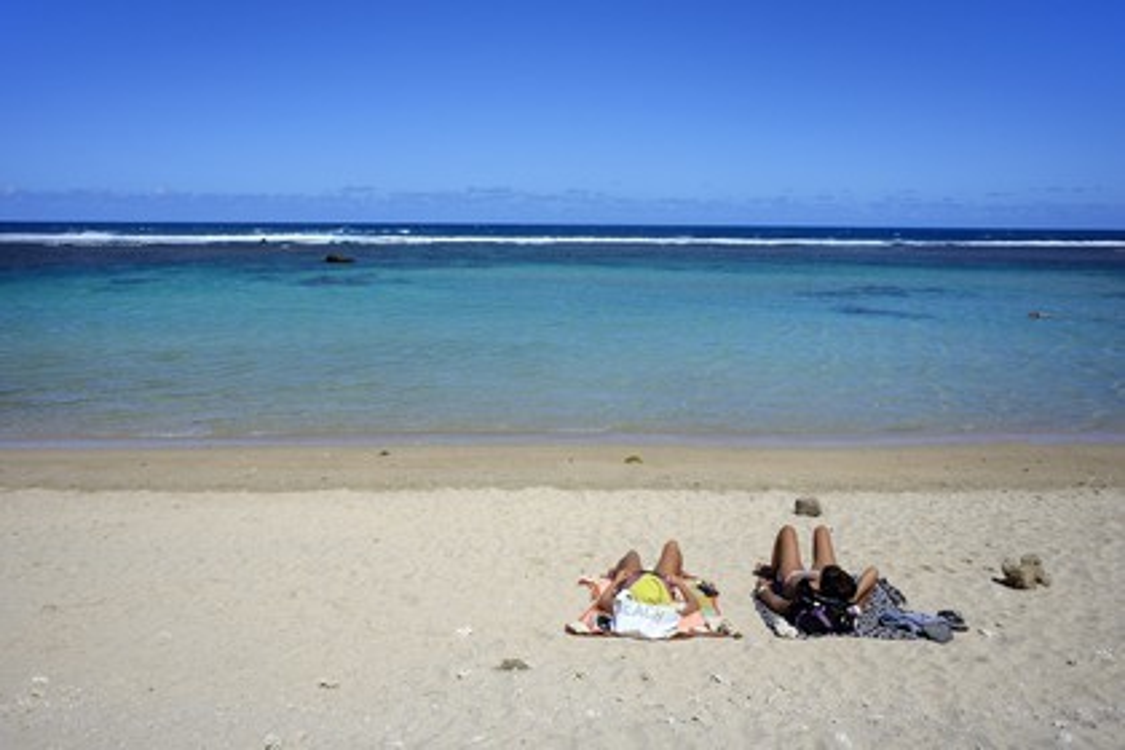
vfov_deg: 46.4
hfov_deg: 65.5
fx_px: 875
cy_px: 375
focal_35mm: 28
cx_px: 562
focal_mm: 18.5
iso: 200
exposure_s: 1/320
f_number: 16
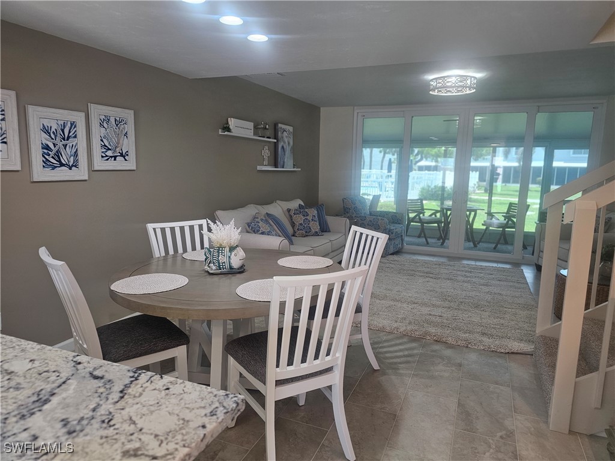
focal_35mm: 23
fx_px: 409
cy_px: 230
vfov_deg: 58.9
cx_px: 308
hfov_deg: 73.9
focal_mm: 6.3
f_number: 1.7
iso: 100
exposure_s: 1/120
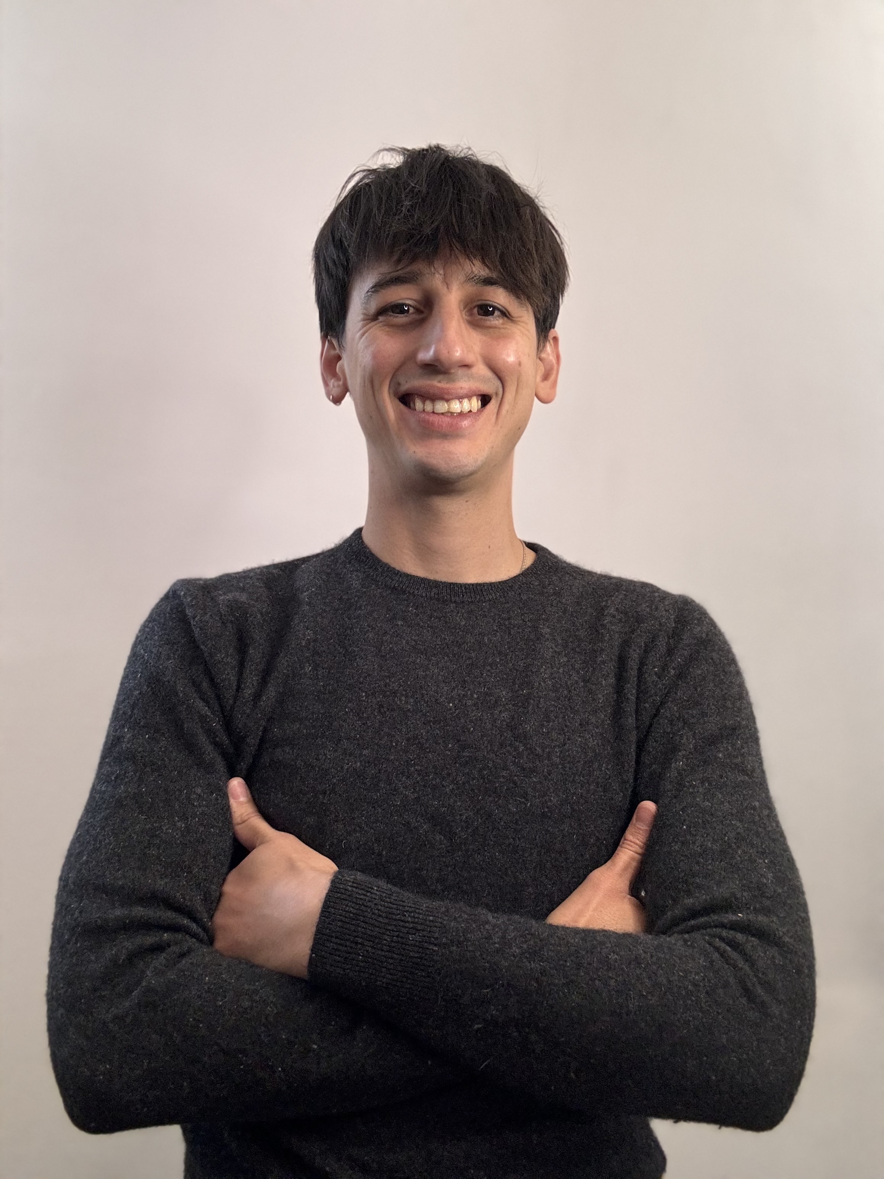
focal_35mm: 30
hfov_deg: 46.8
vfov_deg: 60.0
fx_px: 1021
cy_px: 590
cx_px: 442
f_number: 1.9
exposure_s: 1/60
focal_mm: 2.69
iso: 80
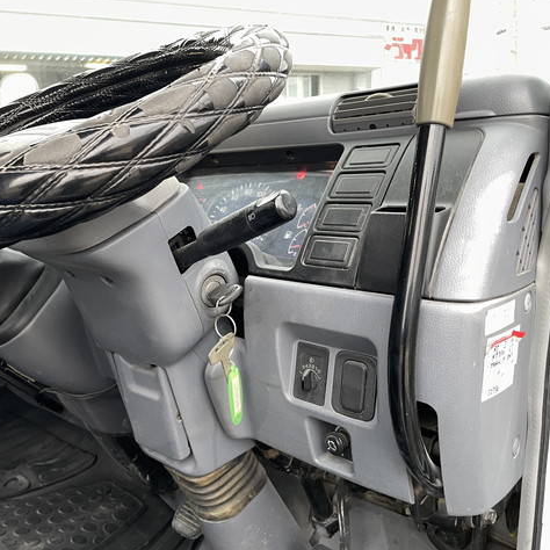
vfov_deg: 52.5
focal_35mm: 31
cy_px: 273
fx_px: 557
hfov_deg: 51.9
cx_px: 204
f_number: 1.6
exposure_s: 1/60
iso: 160
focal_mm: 4.2
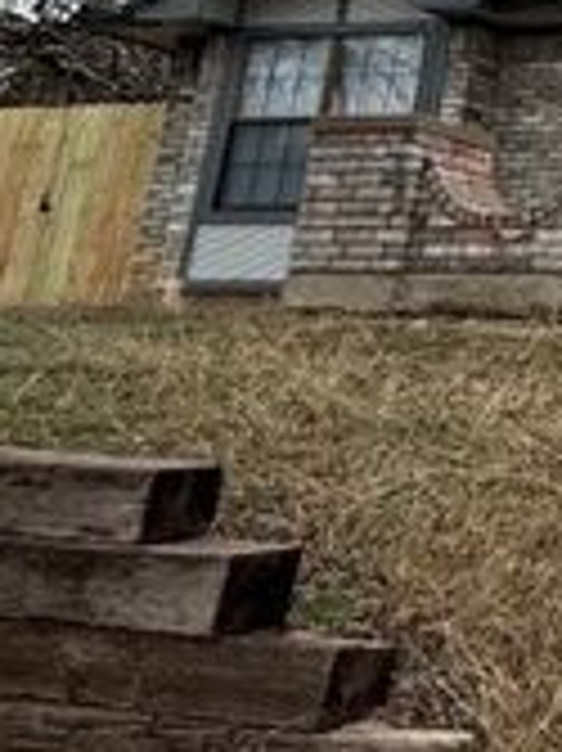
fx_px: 1214
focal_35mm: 56
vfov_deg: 32.2
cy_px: 38
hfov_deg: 18.7
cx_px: 1070
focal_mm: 2.22
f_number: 2.2
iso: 50
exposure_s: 1/888
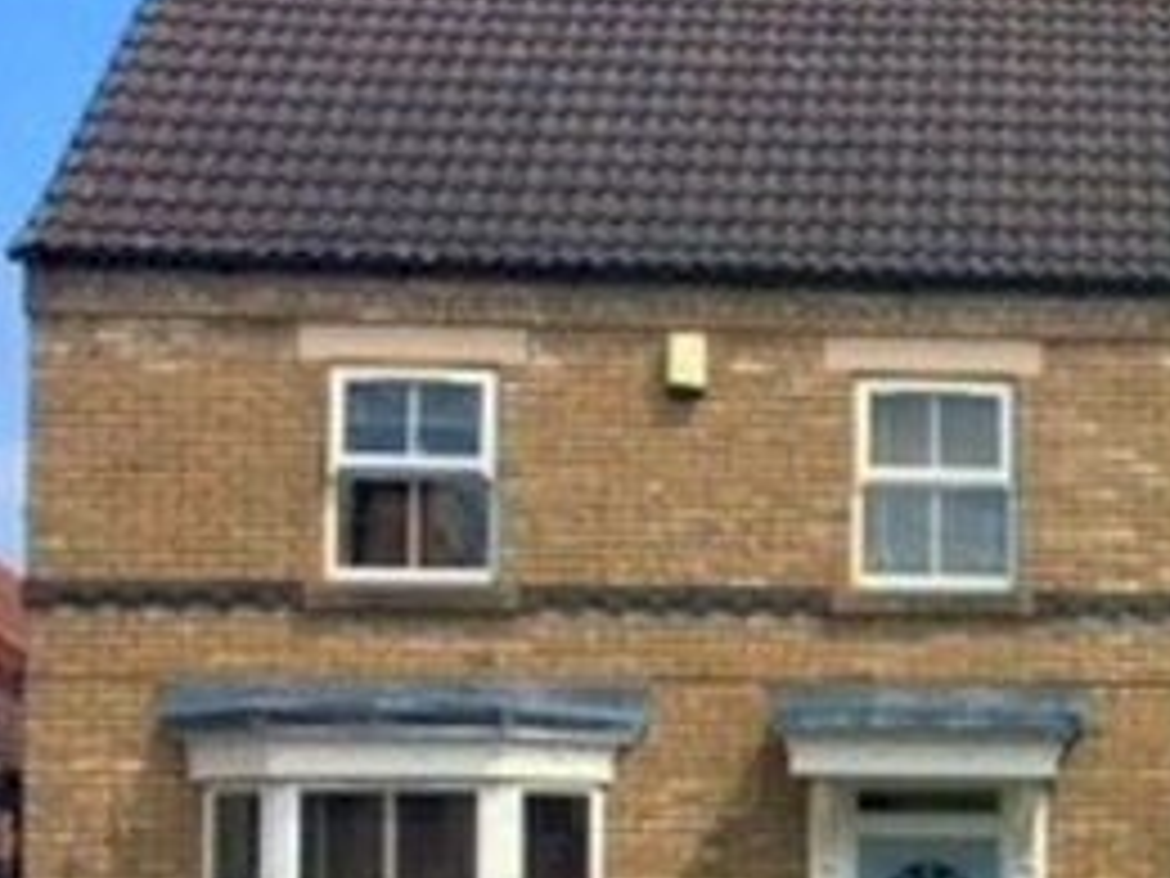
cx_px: 1354
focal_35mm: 78
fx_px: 2636
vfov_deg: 18.9
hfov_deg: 23.2
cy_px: 428
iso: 25
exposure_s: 1/2198
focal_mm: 4.15
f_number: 2.2
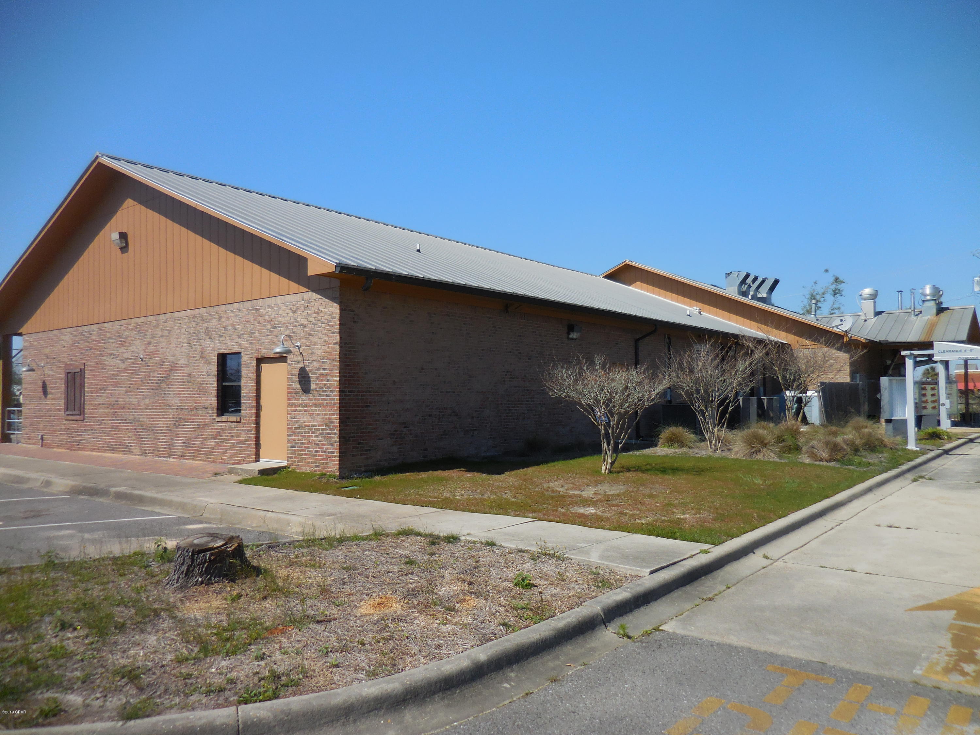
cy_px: 368
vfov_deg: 54.9
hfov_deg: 69.4
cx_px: 490
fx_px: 708
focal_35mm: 25
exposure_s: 1/2000
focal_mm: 4.5
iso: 125
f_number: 3.3
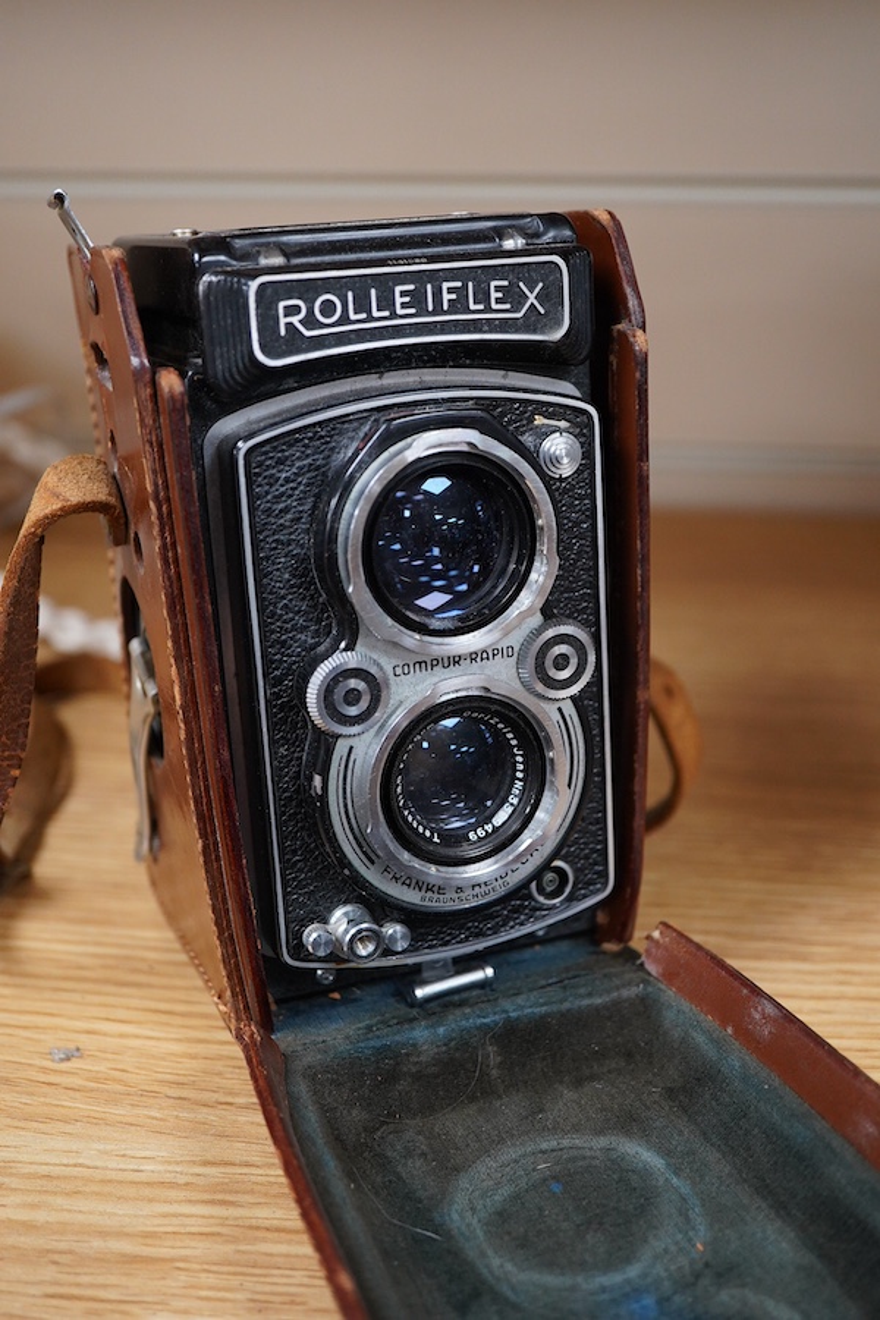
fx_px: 1650
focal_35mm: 45
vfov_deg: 43.6
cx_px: 440
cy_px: 660
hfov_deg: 29.9
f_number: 3.5
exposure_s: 1/125
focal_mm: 30
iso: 1250
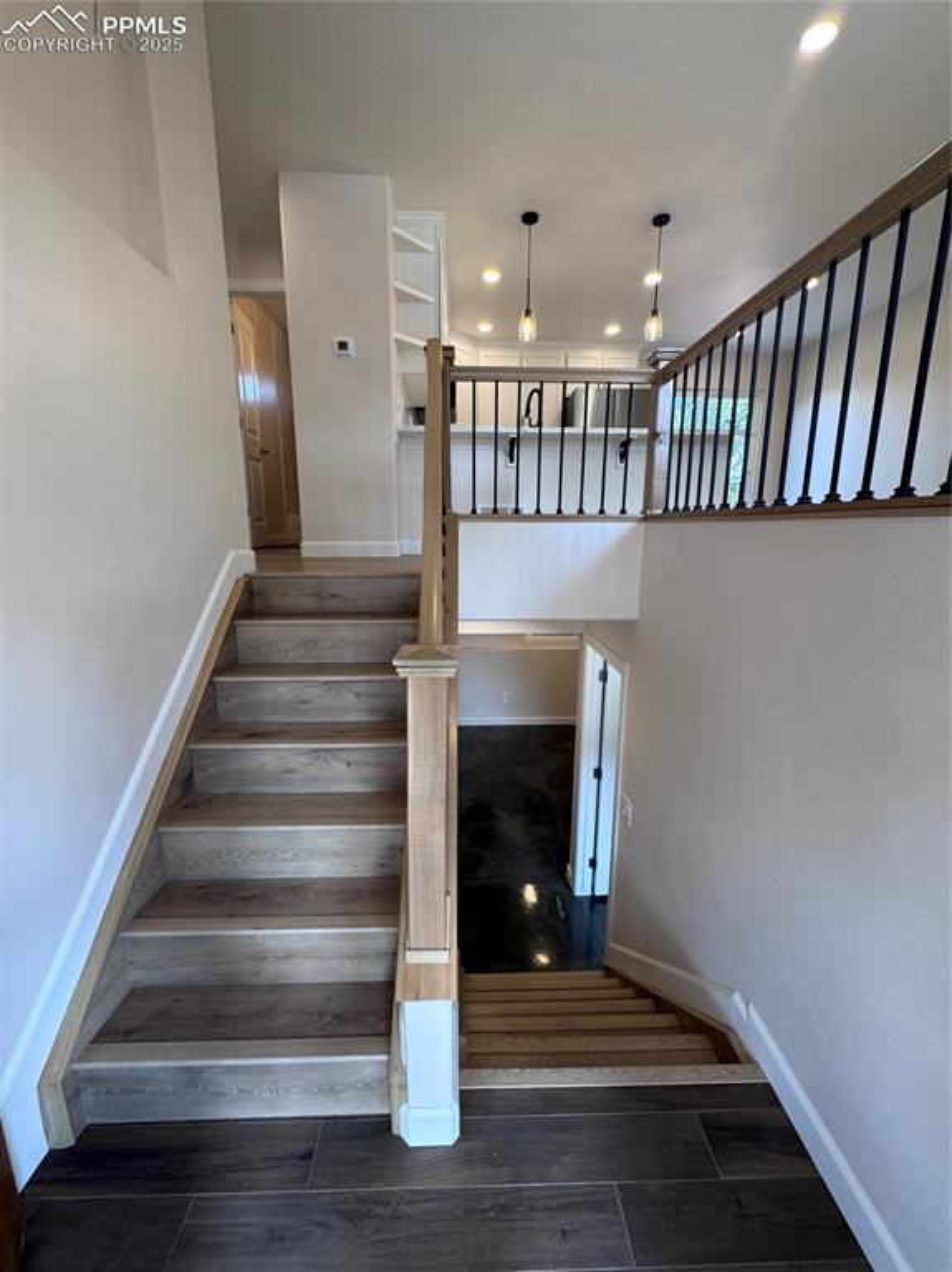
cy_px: 636
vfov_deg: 102.1
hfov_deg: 85.6
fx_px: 514
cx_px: 476
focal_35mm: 14
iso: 100
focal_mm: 2.22
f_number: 2.2
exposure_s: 1/120
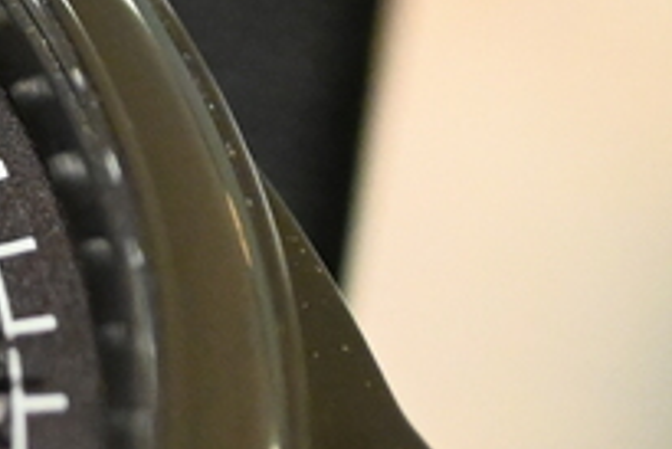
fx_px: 8182
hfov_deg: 4.6
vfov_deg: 3.1
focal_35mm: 438
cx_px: -934
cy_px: 511
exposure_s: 1/2000
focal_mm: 50
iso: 4000
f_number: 4
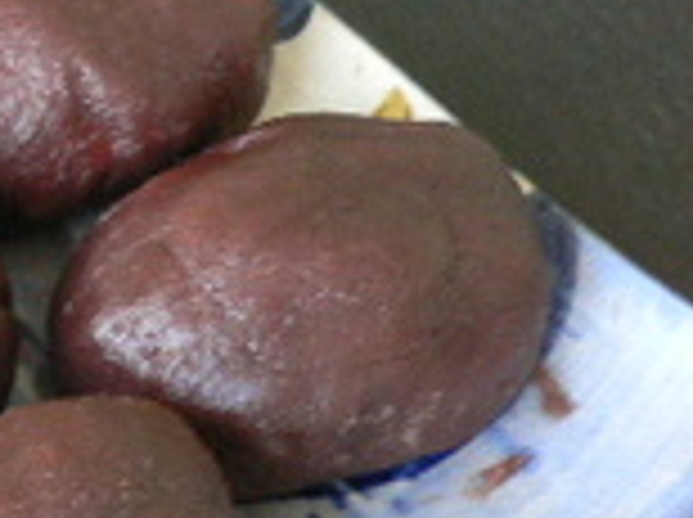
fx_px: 2279
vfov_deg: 12.9
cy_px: 385
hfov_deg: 15.6
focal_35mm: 114
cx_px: -414
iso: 200
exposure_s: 1/8
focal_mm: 5.8
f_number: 2.8
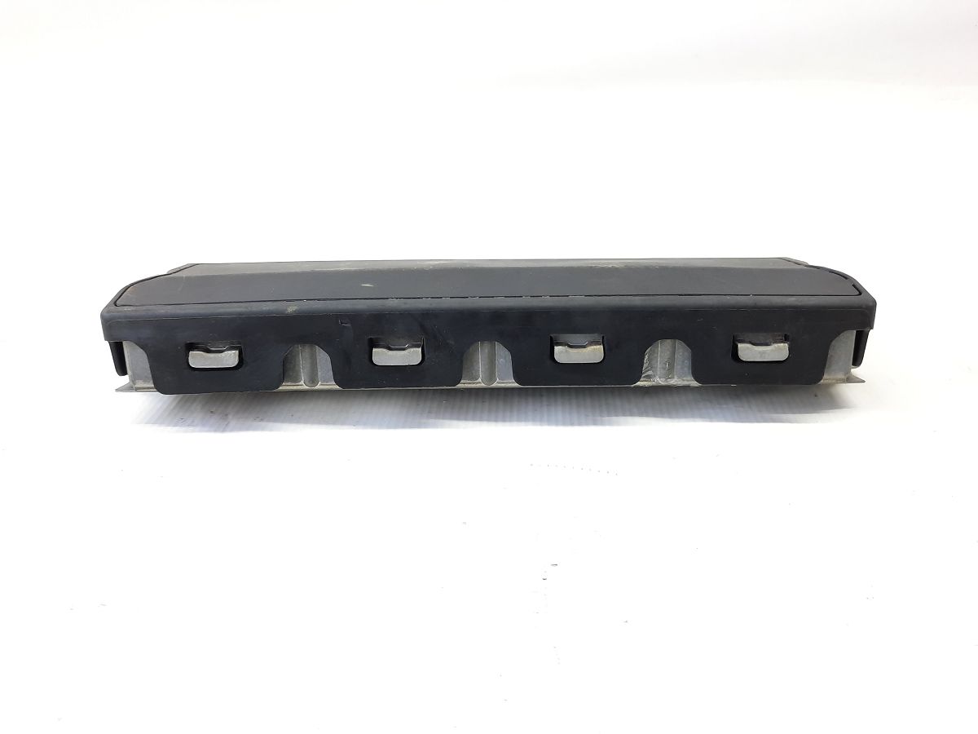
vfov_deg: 54.9
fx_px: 706
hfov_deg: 69.4
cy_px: 367
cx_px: 489
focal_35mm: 25
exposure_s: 1/50
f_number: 2
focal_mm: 4.6
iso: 125
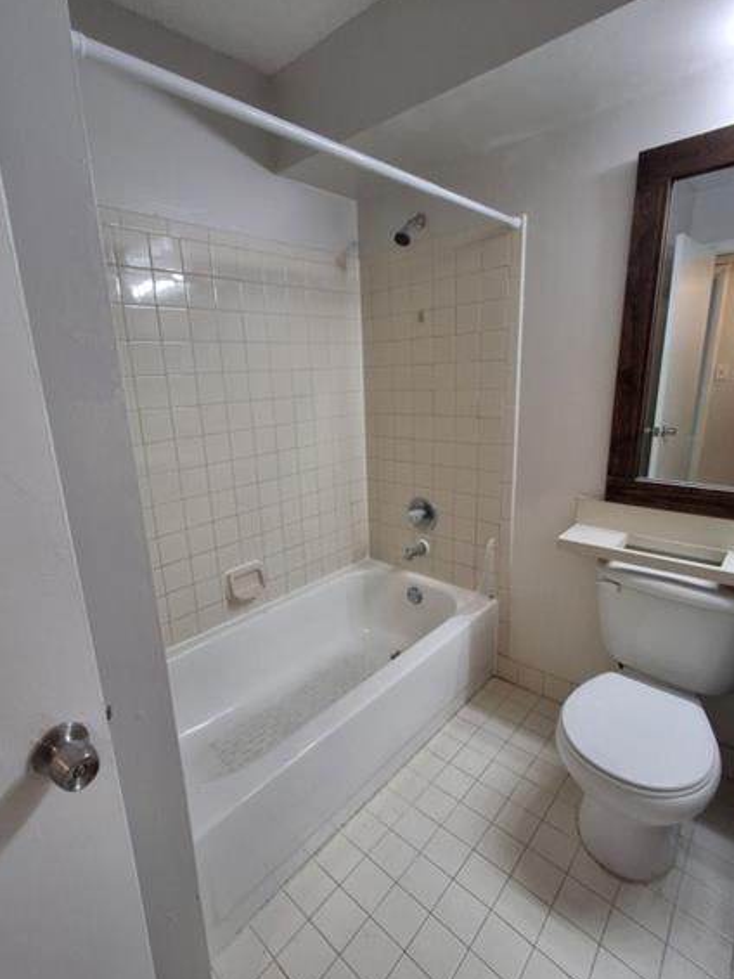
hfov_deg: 74.7
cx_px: 348
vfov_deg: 91.0
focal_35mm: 17
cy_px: 482
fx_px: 480
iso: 40
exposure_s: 1/40
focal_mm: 1.64
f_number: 2.2
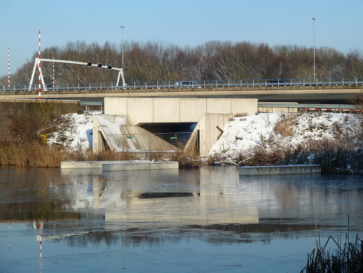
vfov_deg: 14.2
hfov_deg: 18.9
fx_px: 1091
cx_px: 182
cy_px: 136
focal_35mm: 104
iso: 80
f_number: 4.3
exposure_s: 1/500
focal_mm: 17
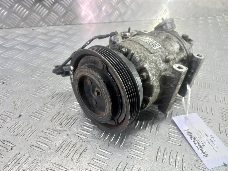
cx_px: 114
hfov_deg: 69.4
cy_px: 86
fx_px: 165
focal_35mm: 25
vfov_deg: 54.9
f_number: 1.8
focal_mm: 4.6
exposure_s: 1/50
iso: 125
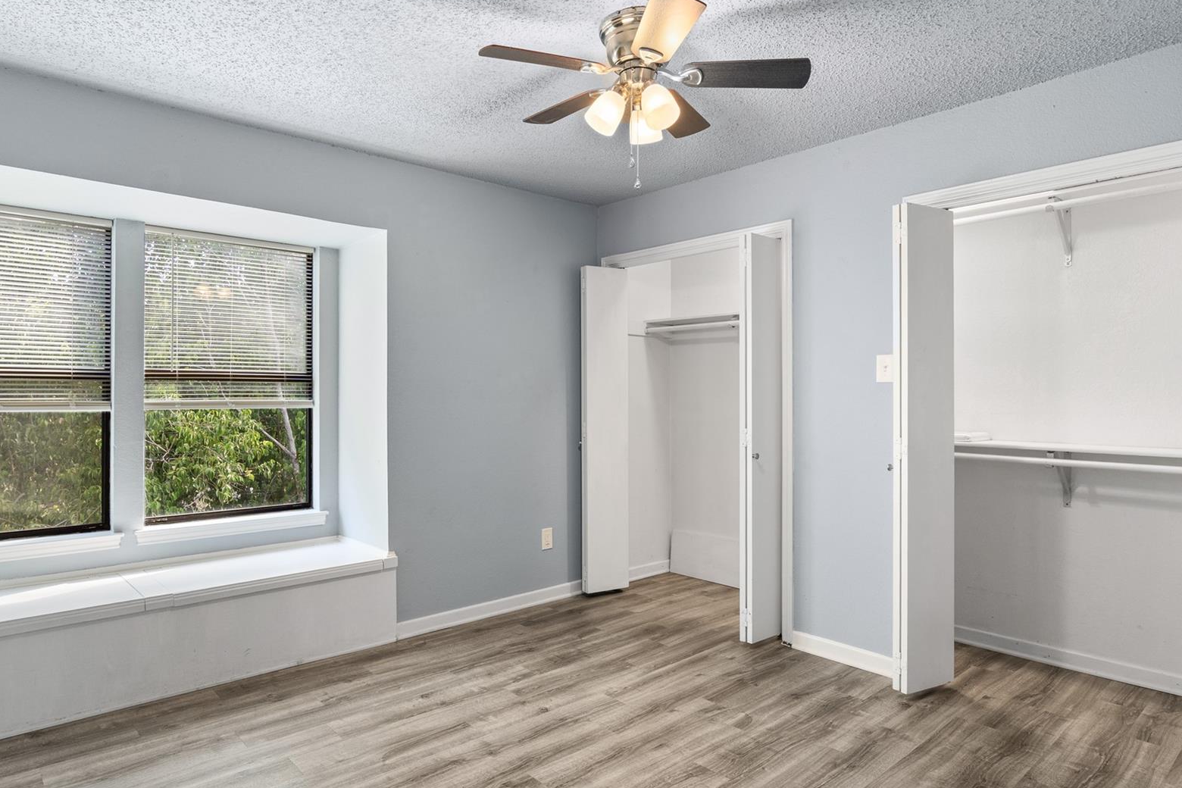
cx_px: 557
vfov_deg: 59.5
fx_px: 689
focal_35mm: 21
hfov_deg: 81.1
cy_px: 386
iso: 500
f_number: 8
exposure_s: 1/2.5
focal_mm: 16
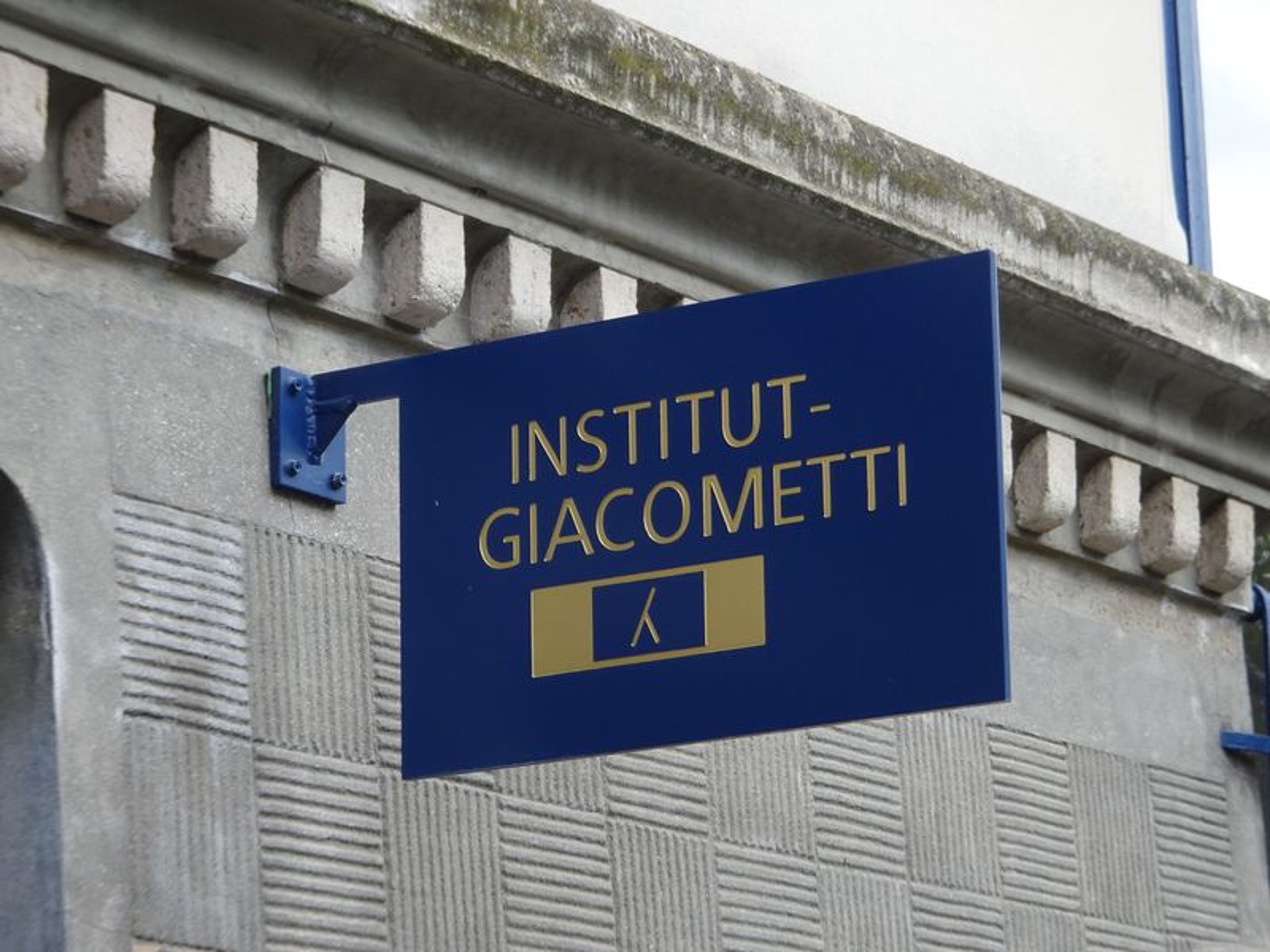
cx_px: 635
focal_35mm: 131
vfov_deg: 11.3
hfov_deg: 15.1
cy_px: 476
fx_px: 4806
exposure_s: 1/160
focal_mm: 22.38
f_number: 5.6
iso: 160
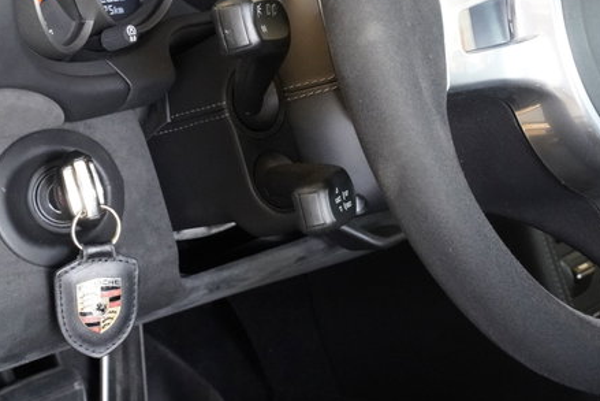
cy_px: 78
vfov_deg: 17.6
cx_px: 302
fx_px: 1284
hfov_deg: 26.3
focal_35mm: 77
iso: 12800
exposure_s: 1/20
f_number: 16
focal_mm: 44
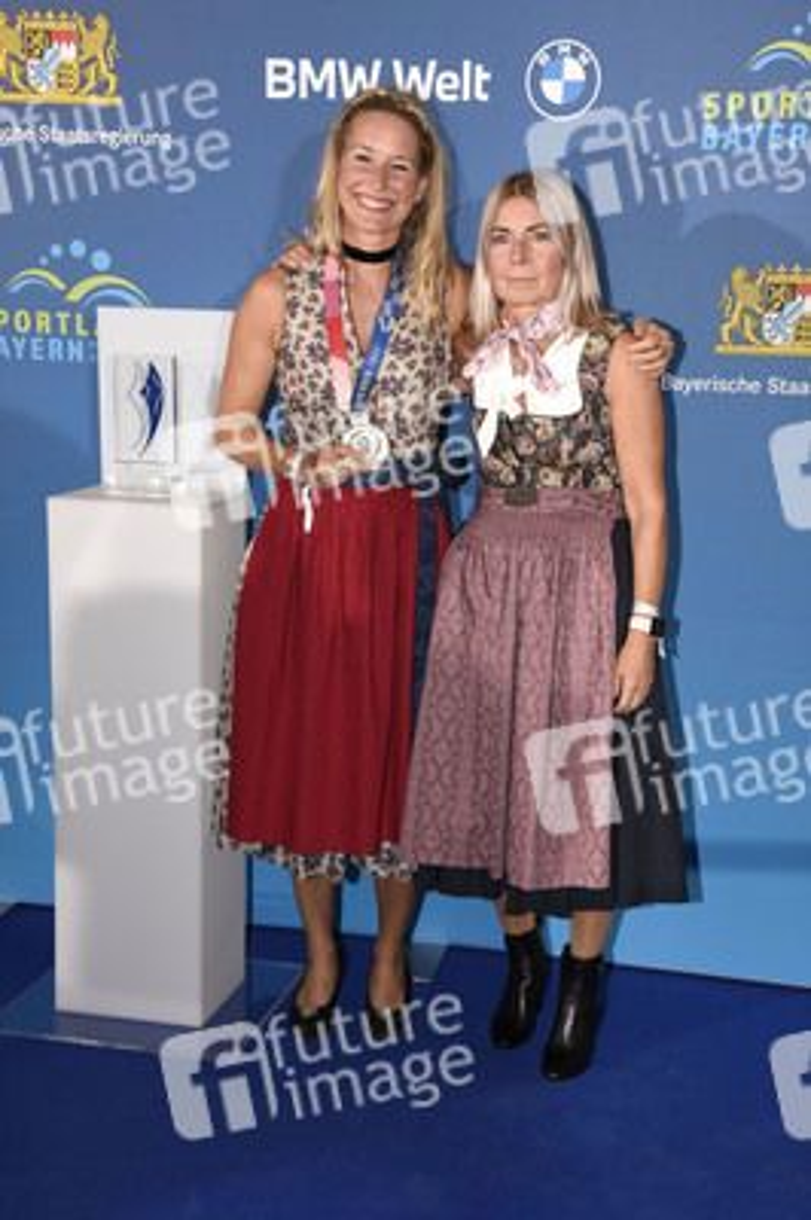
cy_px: 610
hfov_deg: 28.0
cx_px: 406
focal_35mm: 48
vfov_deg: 41.1
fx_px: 1625
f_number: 6.3
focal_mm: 48
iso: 2500
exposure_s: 1/80
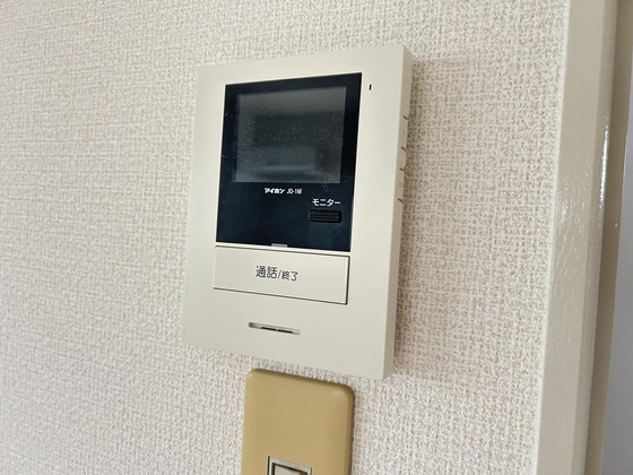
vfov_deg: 53.1
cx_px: 316
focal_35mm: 26
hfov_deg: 67.3
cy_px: 238
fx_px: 475
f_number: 1.5
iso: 250
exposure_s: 1/60
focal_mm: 5.7
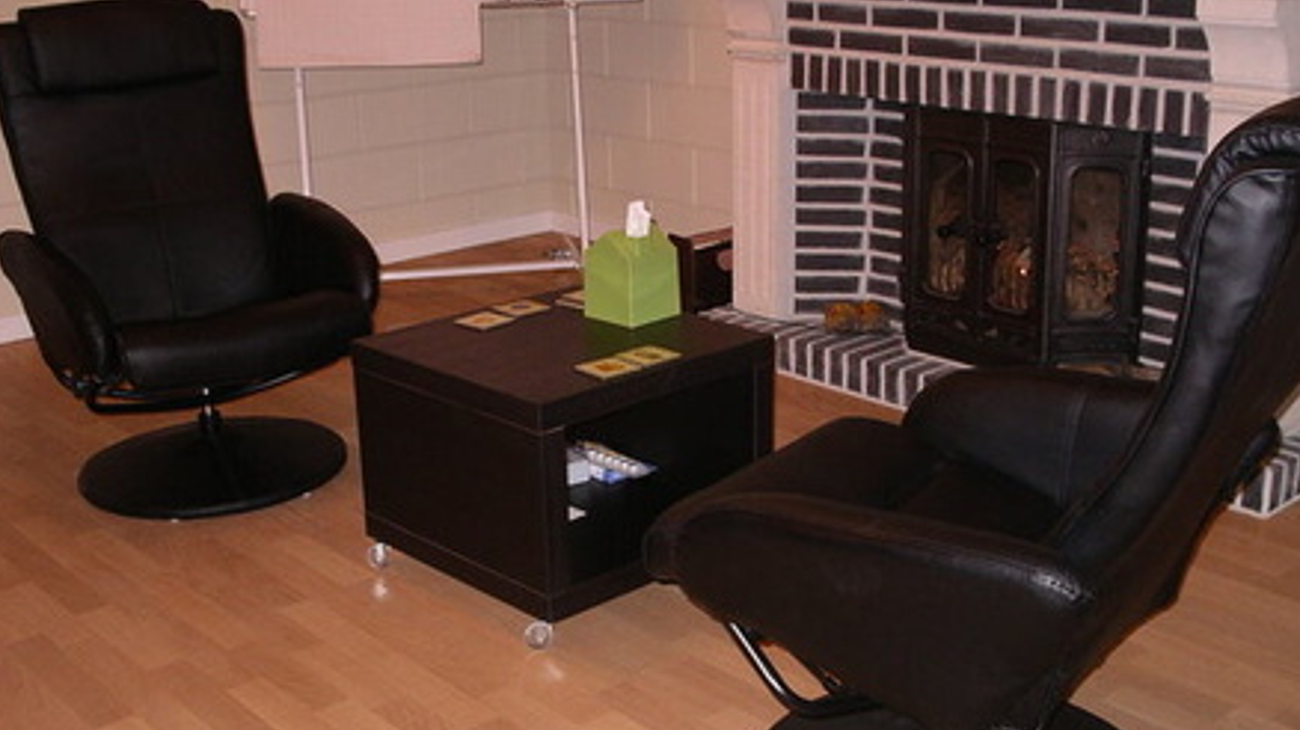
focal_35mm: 46
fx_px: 1585
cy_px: 390
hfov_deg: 44.6
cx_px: 674
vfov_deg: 25.9
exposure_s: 1/40
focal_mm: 7.8
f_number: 2.8
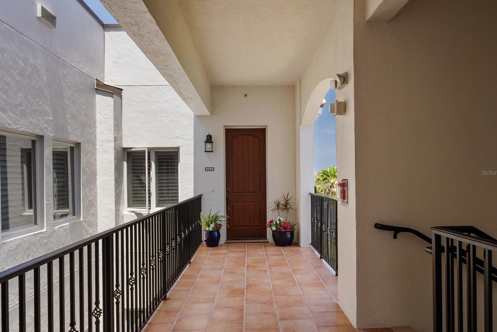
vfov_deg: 51.3
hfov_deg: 71.5
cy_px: 172
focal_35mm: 25
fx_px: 345
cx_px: 251
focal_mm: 24
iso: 500
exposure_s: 1/400
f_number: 7.1
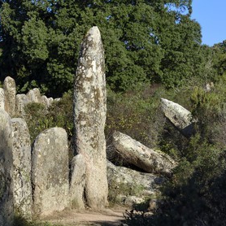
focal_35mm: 122
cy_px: 113
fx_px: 901
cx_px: 85
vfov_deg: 14.3
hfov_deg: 14.3
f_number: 16
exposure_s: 1/160
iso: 200
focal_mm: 95
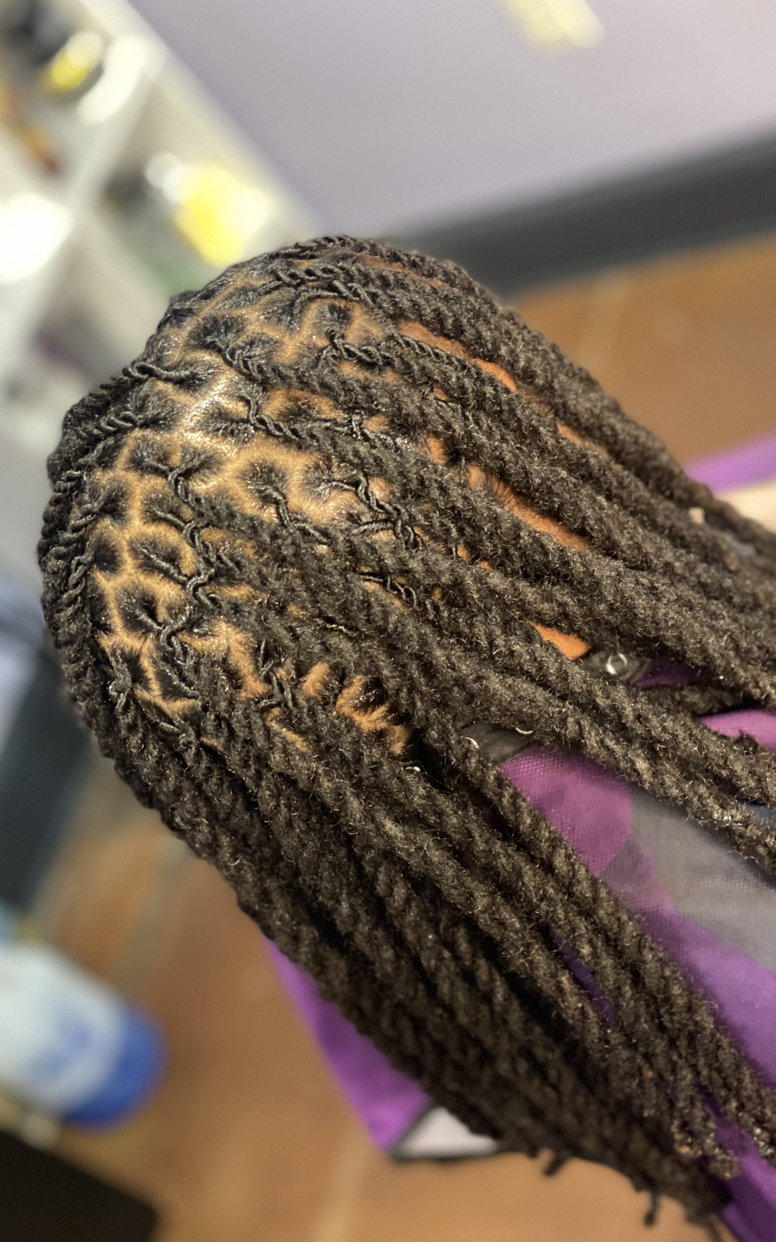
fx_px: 1895
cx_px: 427
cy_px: 613
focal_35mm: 56
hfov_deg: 23.1
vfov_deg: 36.3
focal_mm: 6
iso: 400
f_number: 2
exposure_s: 1/20
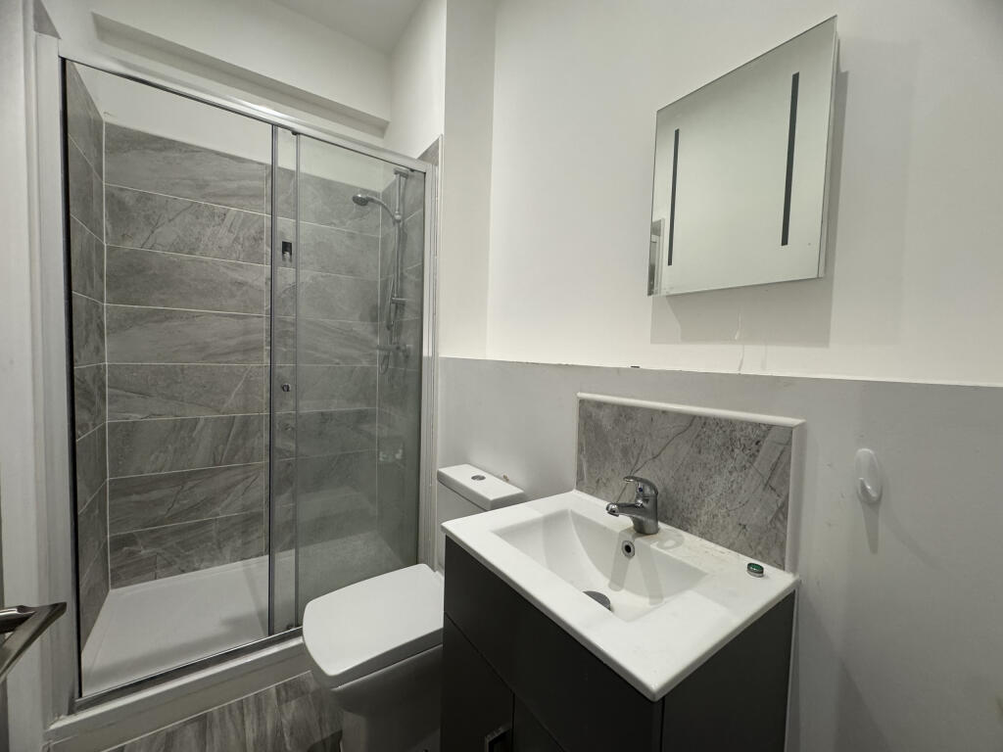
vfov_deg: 85.7
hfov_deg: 102.1
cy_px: 376
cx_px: 502
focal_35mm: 14
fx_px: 406
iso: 250
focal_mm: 2.22
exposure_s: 1/100
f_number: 2.2
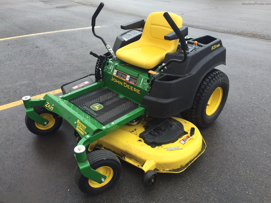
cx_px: 136
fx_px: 227
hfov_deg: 61.7
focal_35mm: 29
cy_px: 102
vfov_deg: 48.2
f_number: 2.2
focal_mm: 4.15
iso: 32
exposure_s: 1/213
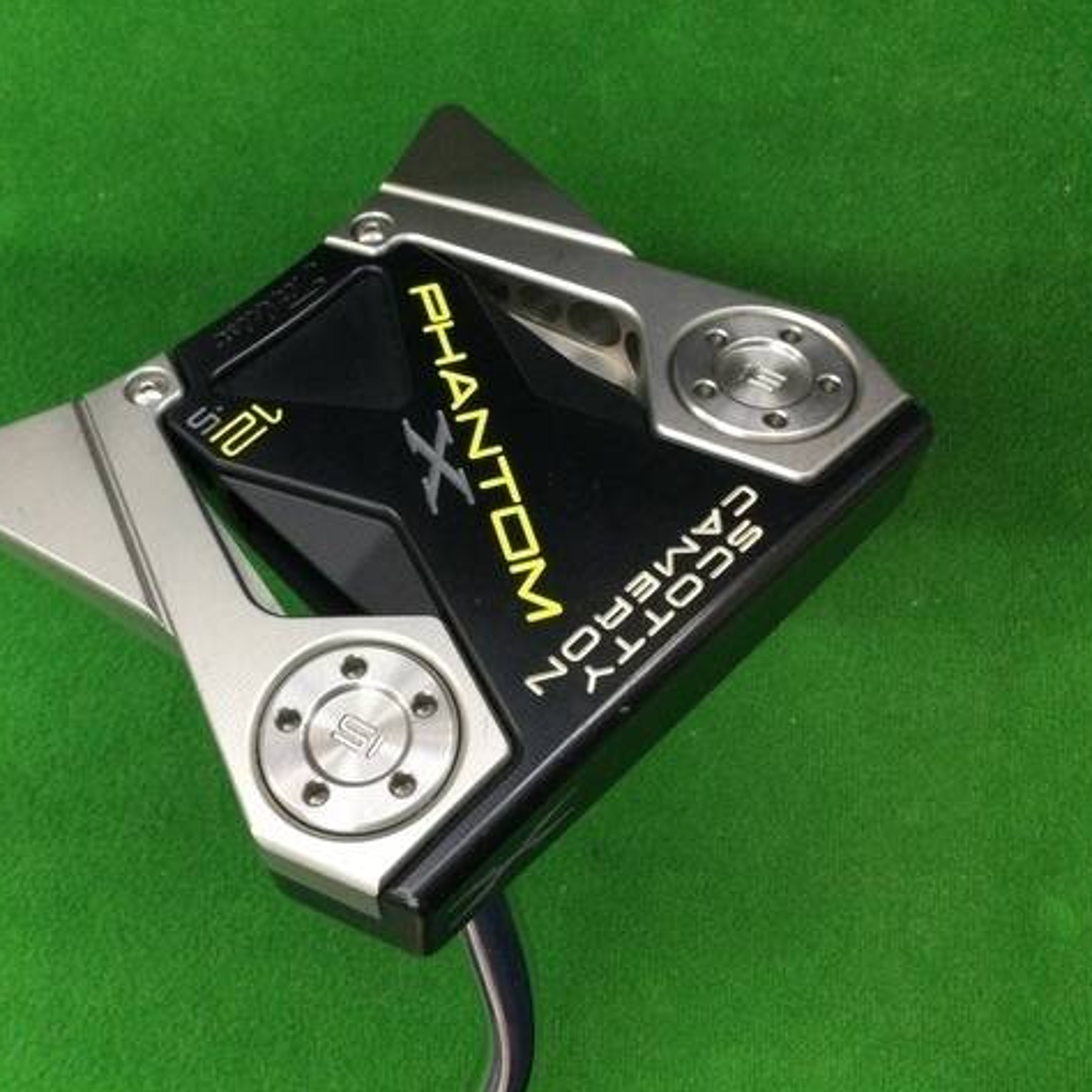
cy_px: 544
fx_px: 1321
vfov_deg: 44.9
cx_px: 382
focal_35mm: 37
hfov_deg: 44.4
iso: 100
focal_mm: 3.3
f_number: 2.4
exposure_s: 1/30
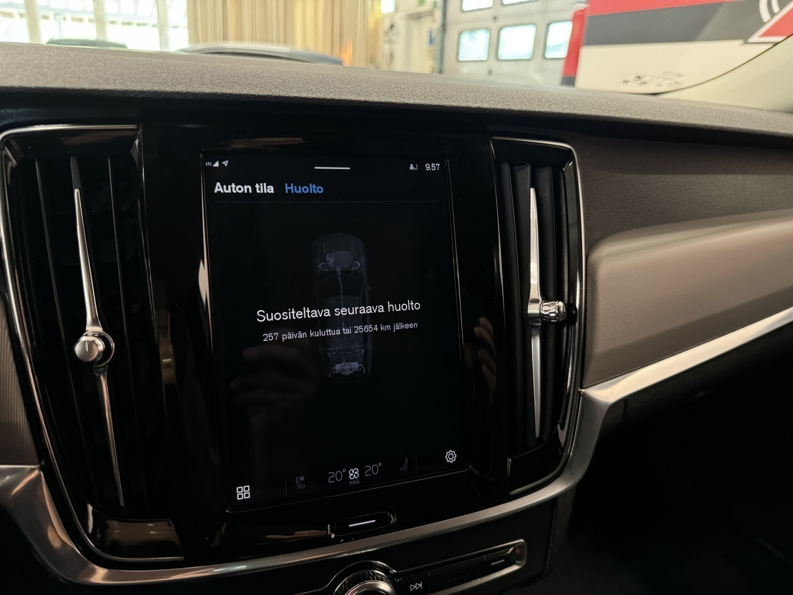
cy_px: 298
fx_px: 550
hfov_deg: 71.6
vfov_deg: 56.8
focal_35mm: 24
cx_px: 396
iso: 800
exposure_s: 1/25
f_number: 1.78
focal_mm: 6.76
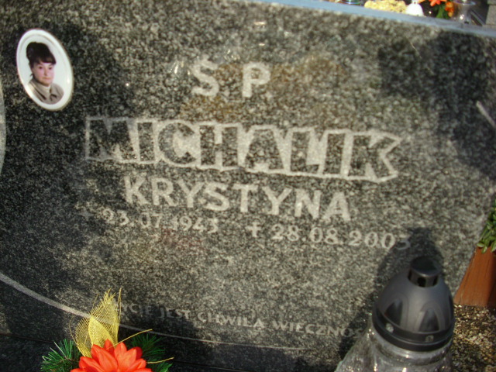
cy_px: 186
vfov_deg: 38.7
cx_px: 248
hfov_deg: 50.1
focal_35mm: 37
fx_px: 530
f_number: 2.8
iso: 50
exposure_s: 1/419
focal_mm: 6.2
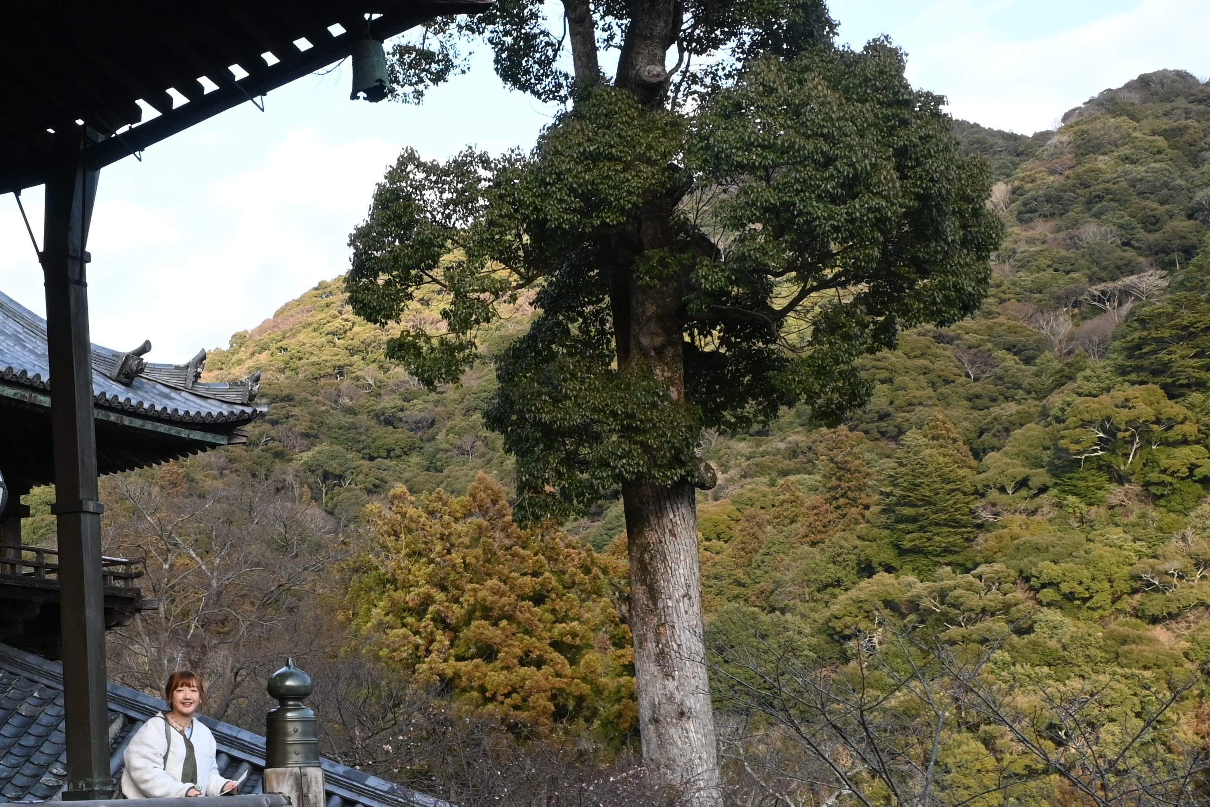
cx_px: 154
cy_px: 462
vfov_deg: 21.7
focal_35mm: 63
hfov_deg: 30.9
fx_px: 2102
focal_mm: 20.5
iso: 1000
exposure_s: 1/320
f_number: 9
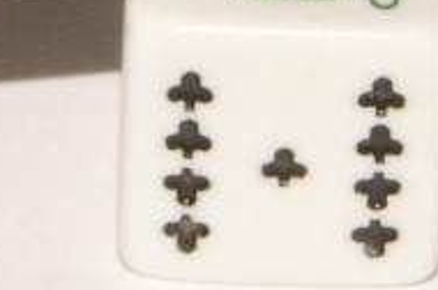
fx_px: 7227
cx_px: 224
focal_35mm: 595
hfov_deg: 3.5
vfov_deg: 2.3
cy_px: -115
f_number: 32
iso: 200
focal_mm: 50
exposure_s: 1/100
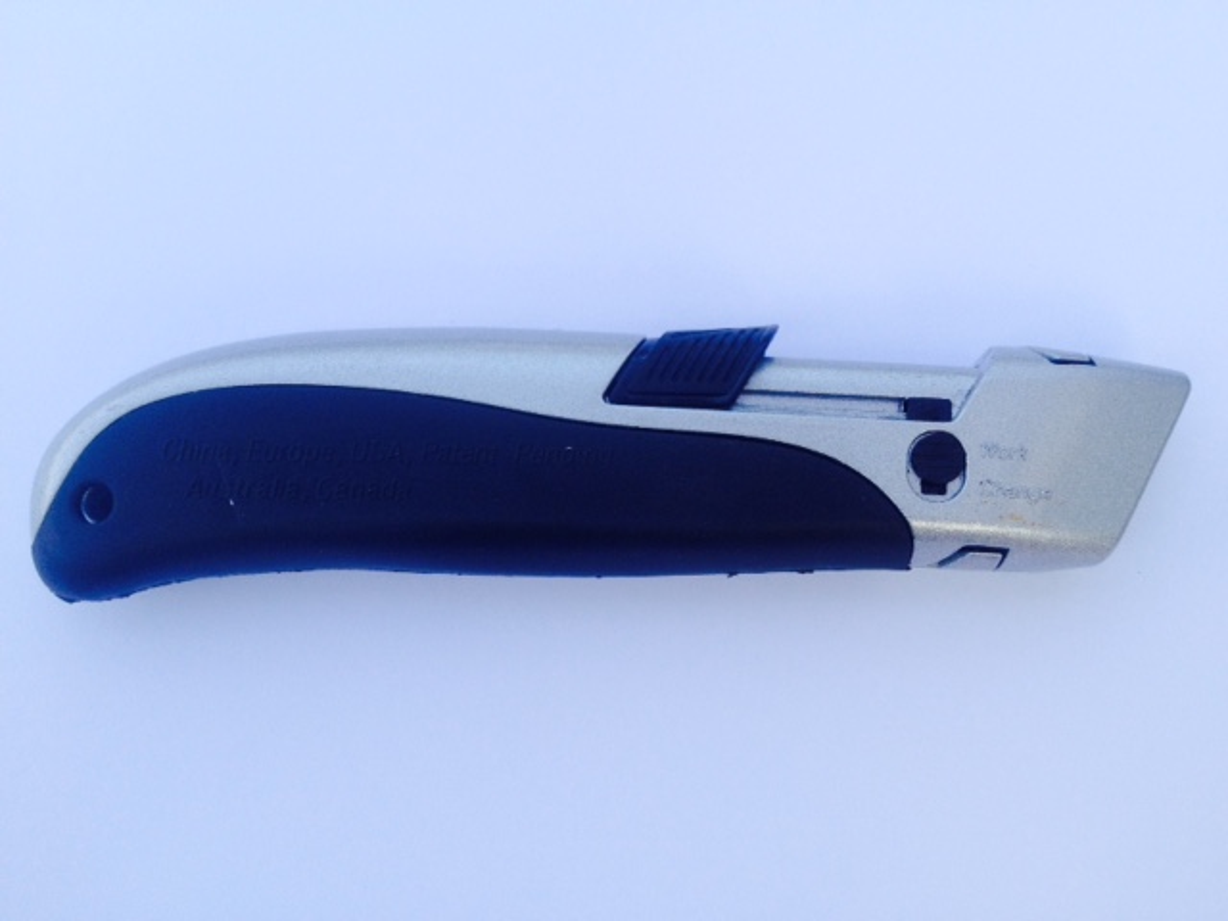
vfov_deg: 40.7
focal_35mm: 35
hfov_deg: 52.6
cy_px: 460
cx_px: 614
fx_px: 1242
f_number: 2.4
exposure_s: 1/541
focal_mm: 4.28
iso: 50
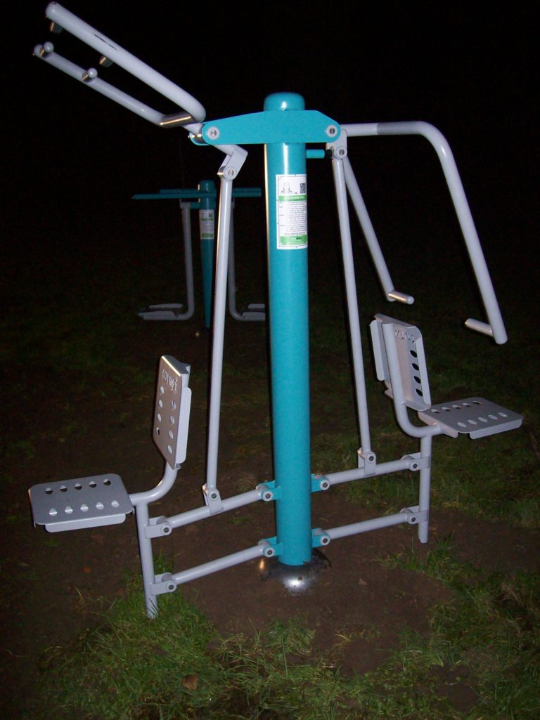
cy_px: 360
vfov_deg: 51.4
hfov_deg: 39.6
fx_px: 749
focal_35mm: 36
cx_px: 270
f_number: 2.7
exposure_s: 1/64
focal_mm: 6
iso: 200
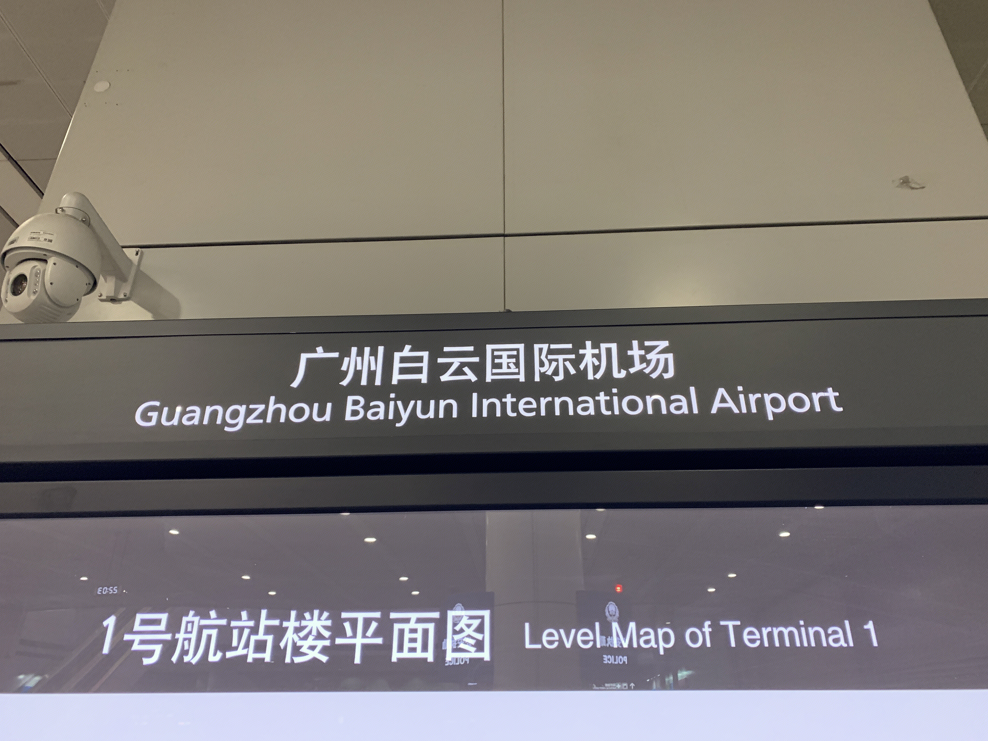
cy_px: 370
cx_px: 494
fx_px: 742
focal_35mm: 26
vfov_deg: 53.1
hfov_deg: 67.3
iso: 320
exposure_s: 1/60
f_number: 1.8
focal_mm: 4.25
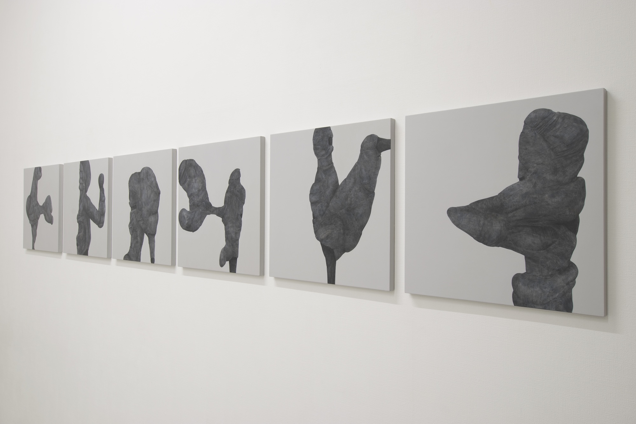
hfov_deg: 61.9
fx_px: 530
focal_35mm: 30
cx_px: 318
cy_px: 212
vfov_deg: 43.6
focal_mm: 20
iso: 100
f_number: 16
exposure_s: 1/1.6
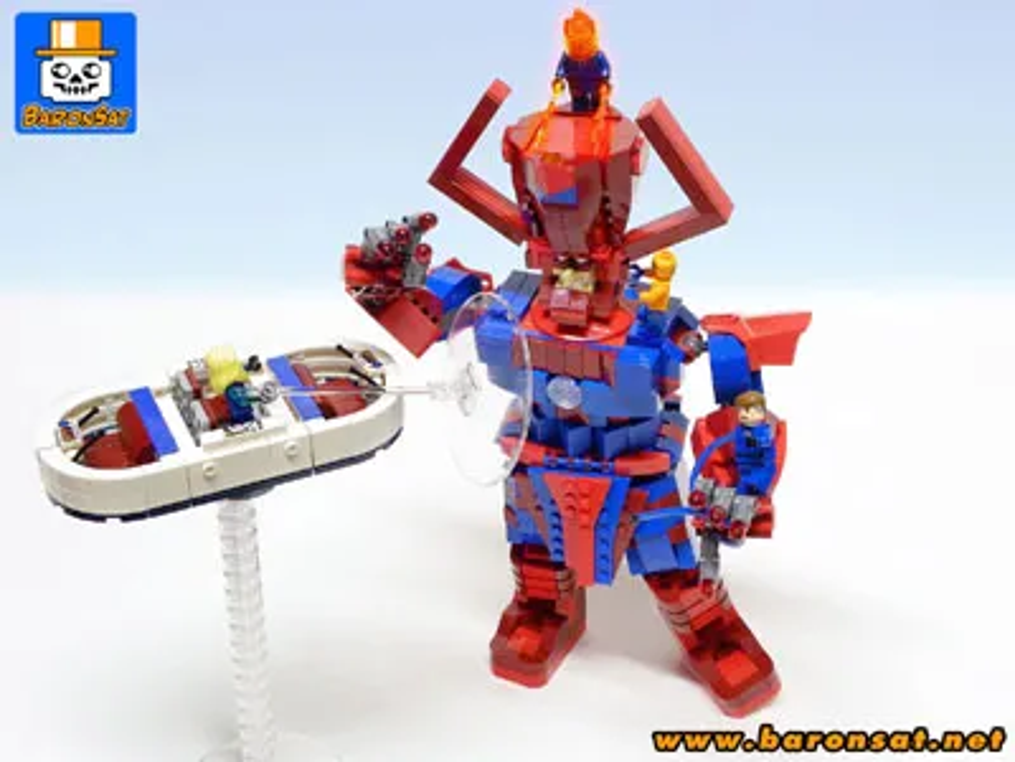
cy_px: 381
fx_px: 1554
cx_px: 508
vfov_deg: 27.5
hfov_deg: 36.2
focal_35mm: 53
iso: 50
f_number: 4.5
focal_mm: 9.3
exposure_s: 1/1.25
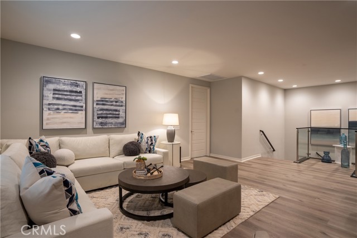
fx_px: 179
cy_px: 119
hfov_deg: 90.0
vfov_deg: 67.4
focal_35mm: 18
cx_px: 178
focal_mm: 18
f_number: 7.1
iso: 100
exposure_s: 1/50
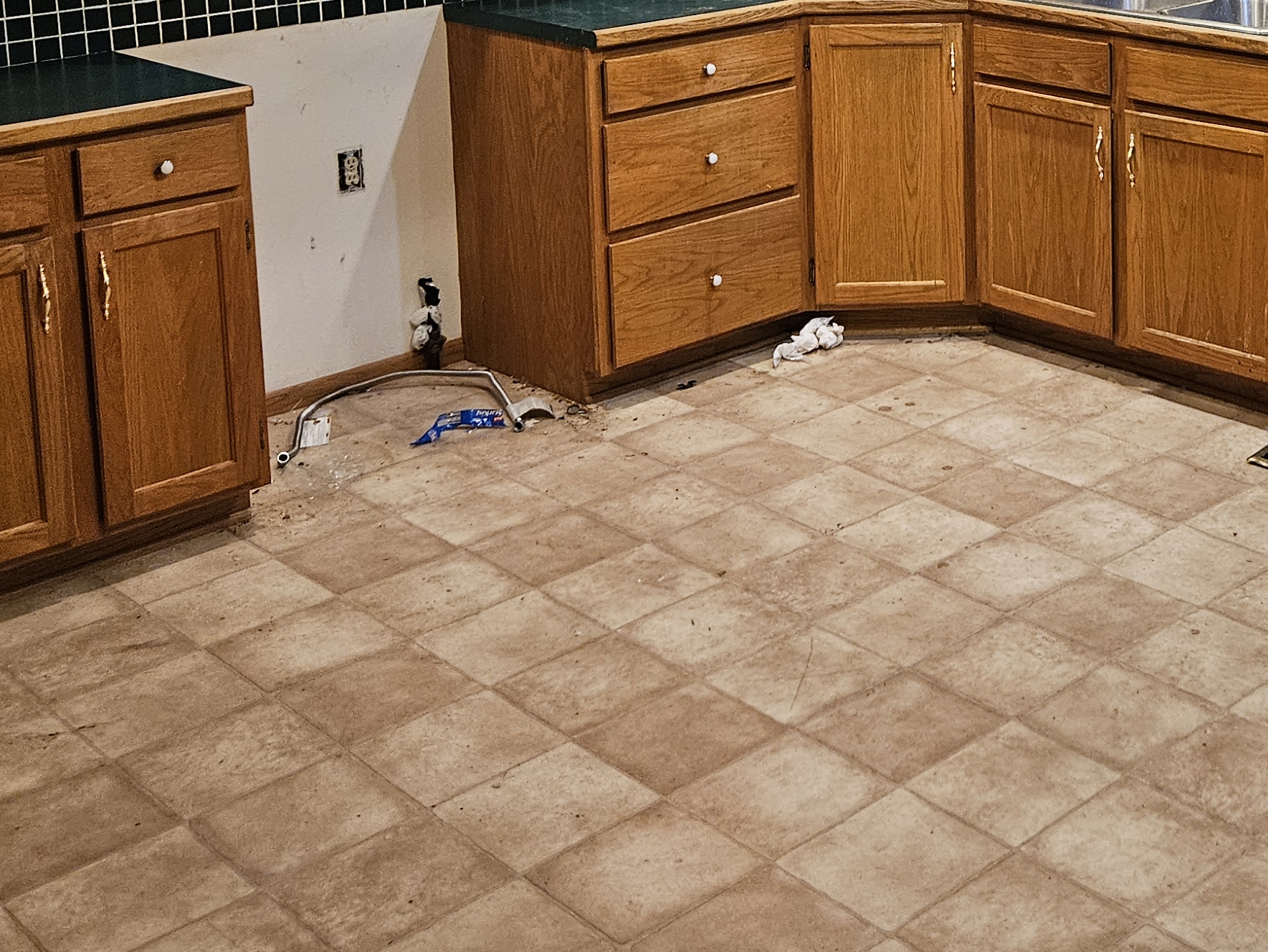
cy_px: -14
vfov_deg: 26.5
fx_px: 1905
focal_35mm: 52
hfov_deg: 35.0
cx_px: 1102
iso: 500
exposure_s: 1/120
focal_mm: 5.4
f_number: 1.8
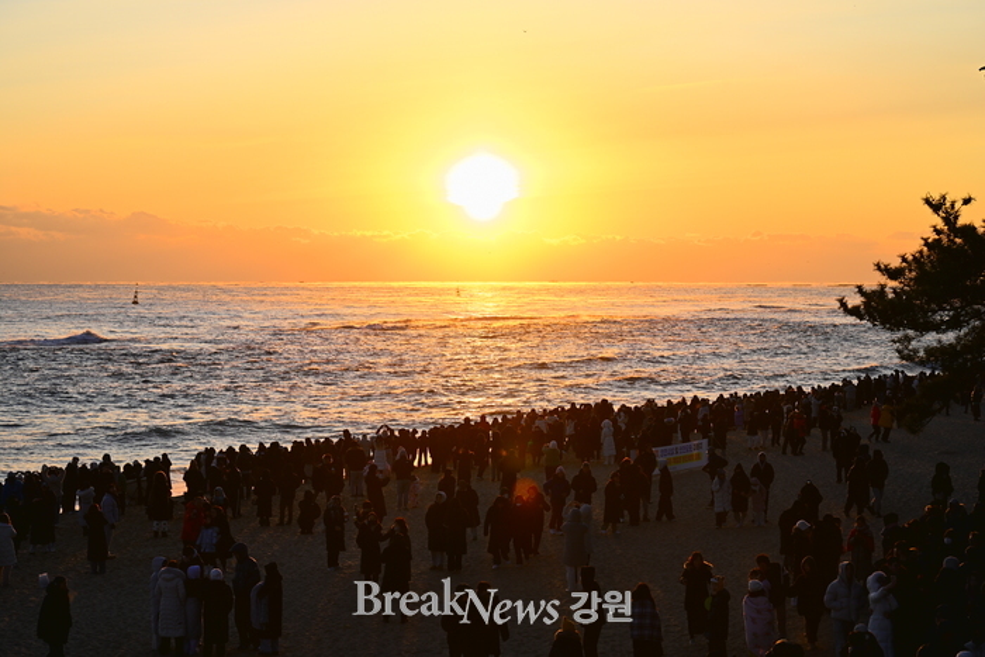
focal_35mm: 70
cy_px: 328
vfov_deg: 19.5
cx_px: 492
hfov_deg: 28.8
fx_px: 1916
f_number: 9
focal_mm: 70
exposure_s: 1/200
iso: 100
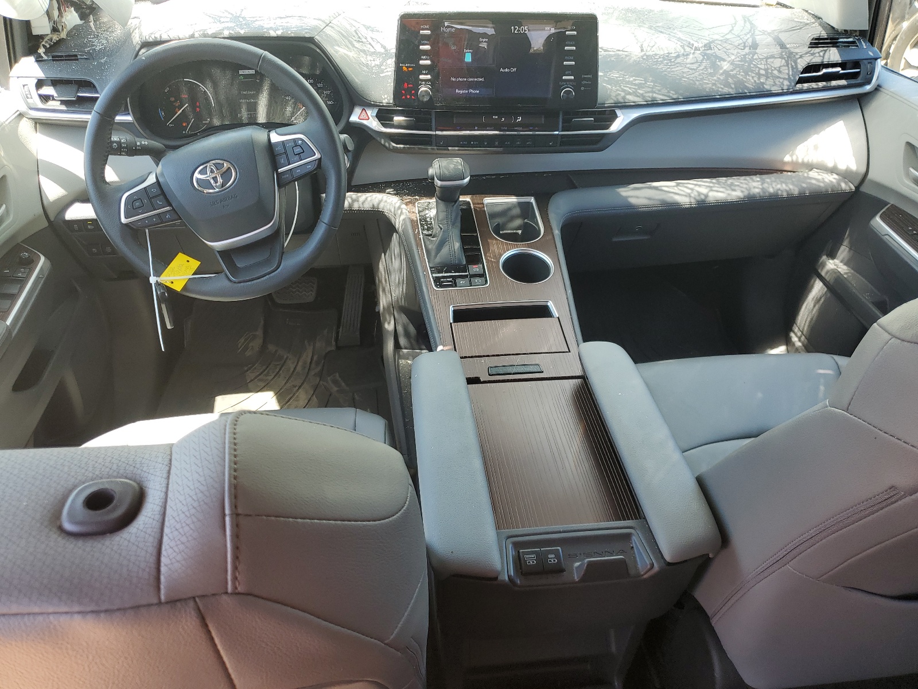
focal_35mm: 26
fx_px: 690
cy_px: 344
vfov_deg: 53.1
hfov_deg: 67.3
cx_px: 459
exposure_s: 1/182
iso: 50
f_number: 1.5
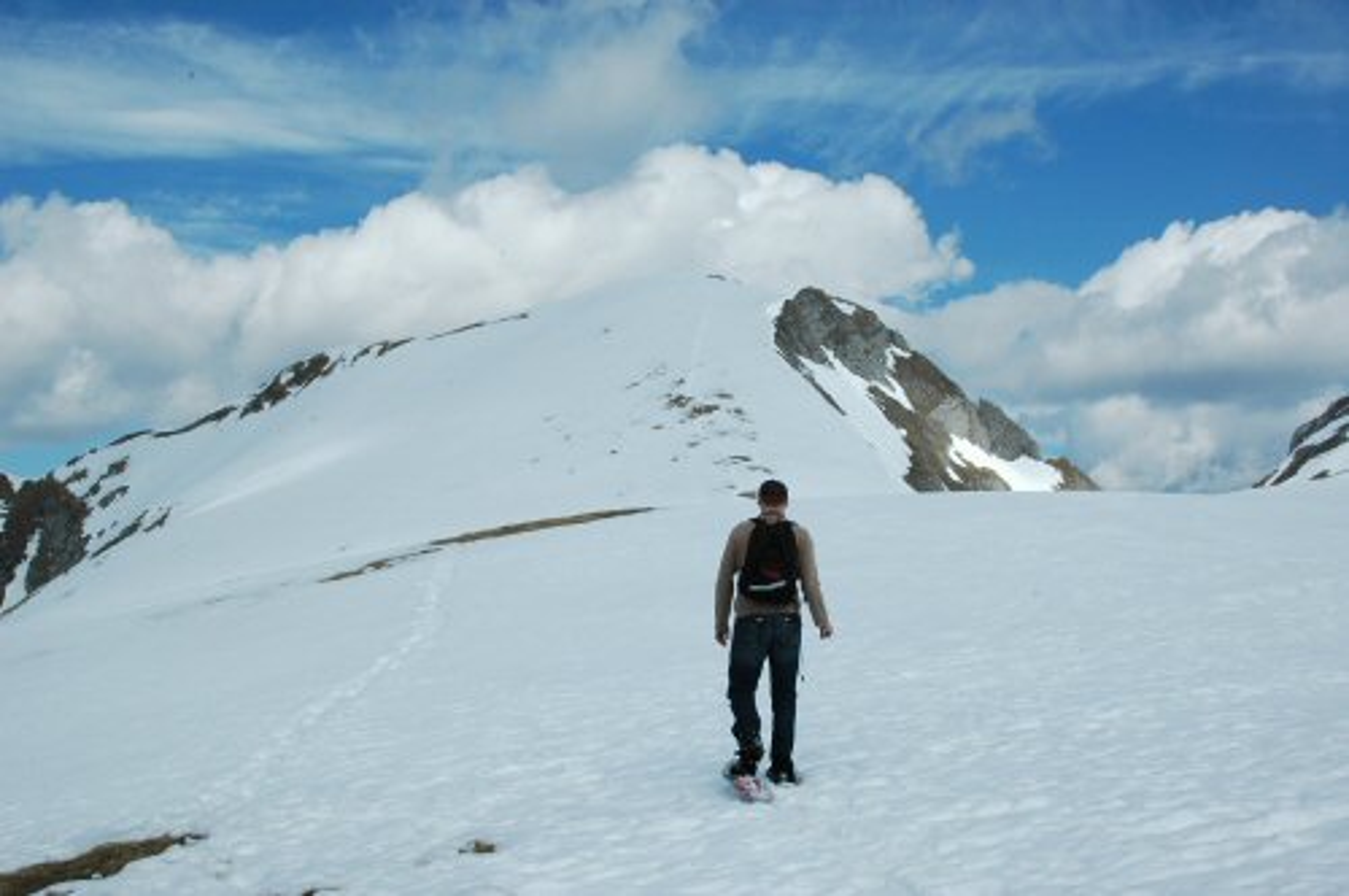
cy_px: 448
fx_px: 1684
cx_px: 674
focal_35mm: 45
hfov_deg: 43.7
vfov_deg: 29.8
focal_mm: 30
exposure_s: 1/160
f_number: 20
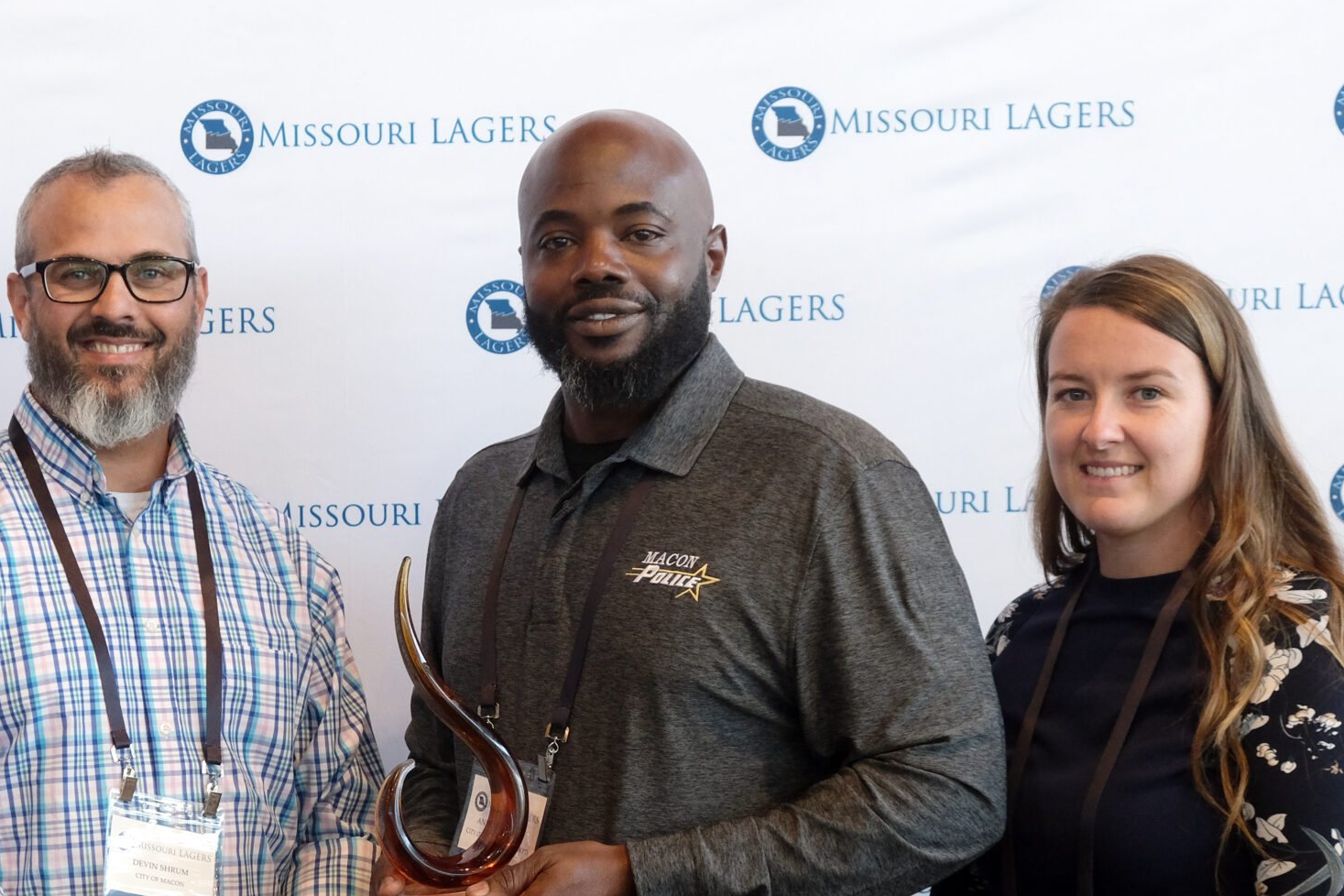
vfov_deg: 15.3
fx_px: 3322
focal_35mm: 89
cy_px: 720
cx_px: 362
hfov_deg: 22.7
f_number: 4
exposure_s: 1/100
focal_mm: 34.3
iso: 1250
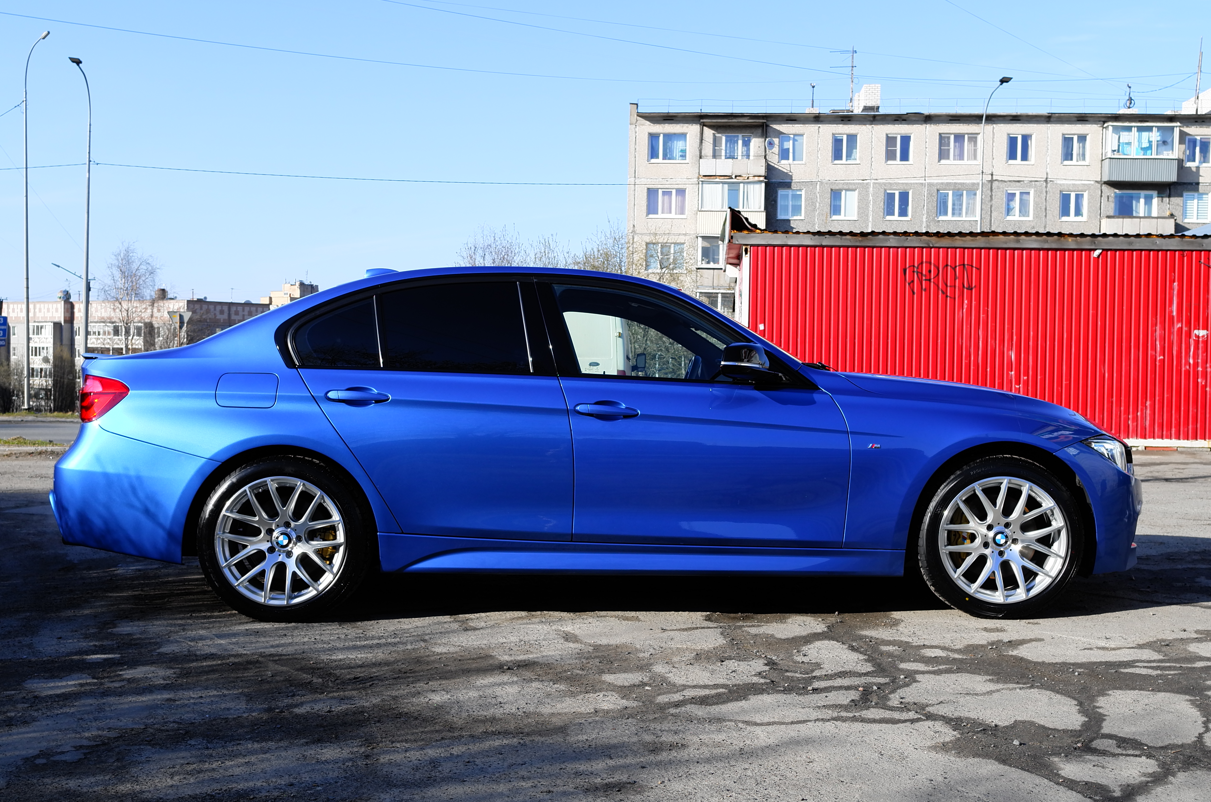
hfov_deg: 53.2
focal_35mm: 36
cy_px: 401
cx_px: 606
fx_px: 1208
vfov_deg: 36.7
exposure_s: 1/320
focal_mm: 24
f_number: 7.1
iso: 100
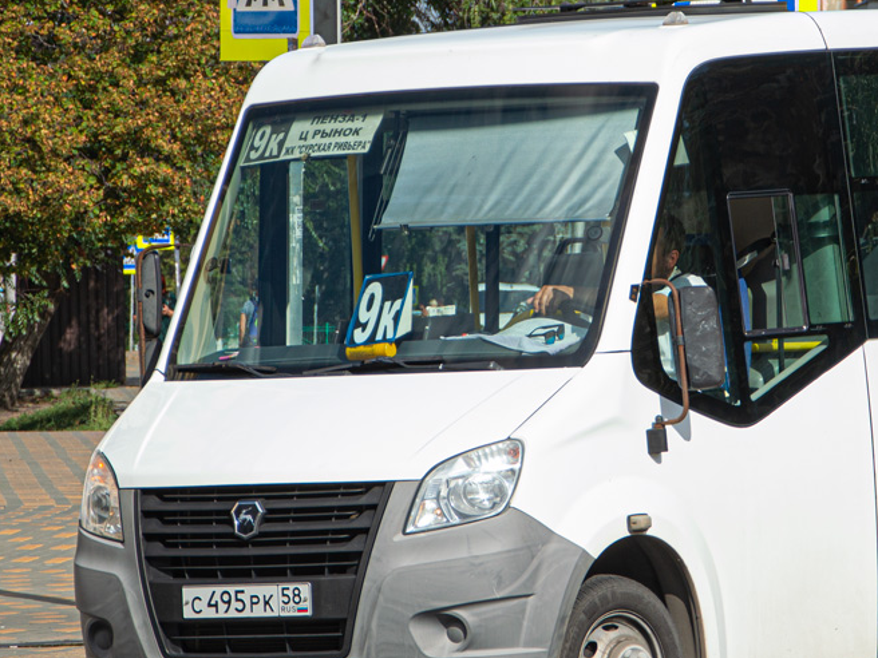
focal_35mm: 280
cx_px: 680
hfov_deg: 7.1
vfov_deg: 5.3
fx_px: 7104
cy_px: 316
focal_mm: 85
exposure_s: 1/400
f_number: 5.6
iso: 100
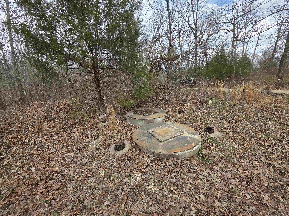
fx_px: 109
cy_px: 108
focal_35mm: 13
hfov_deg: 106.2
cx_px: 144
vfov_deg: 89.9
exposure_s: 1/471
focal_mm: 2.2
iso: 40
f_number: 1.9
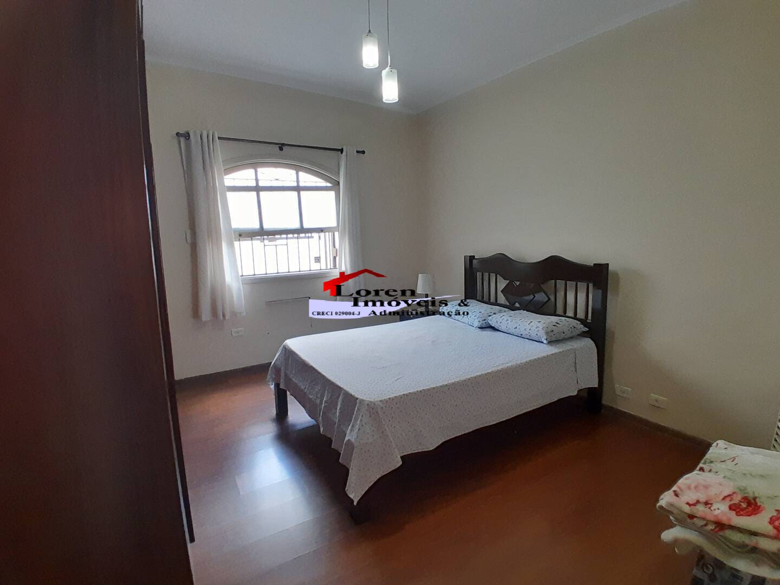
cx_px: 390
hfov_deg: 91.0
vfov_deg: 74.7
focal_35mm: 17
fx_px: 383
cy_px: 292
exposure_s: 1/40
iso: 160
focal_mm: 1.46
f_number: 2.2
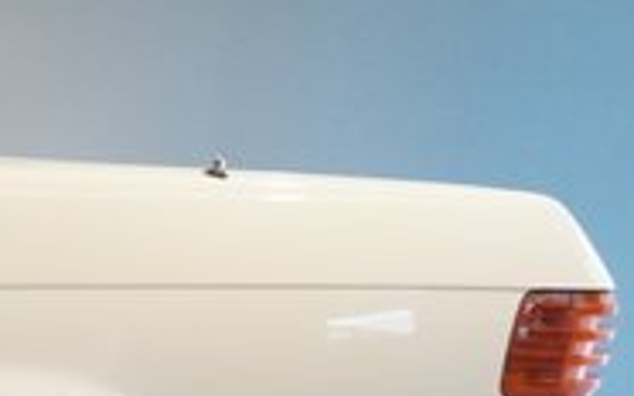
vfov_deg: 16.0
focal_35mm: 81
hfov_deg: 15.5
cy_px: 242
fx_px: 1407
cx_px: -839
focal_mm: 11
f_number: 5.6
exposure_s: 1/60
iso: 2000
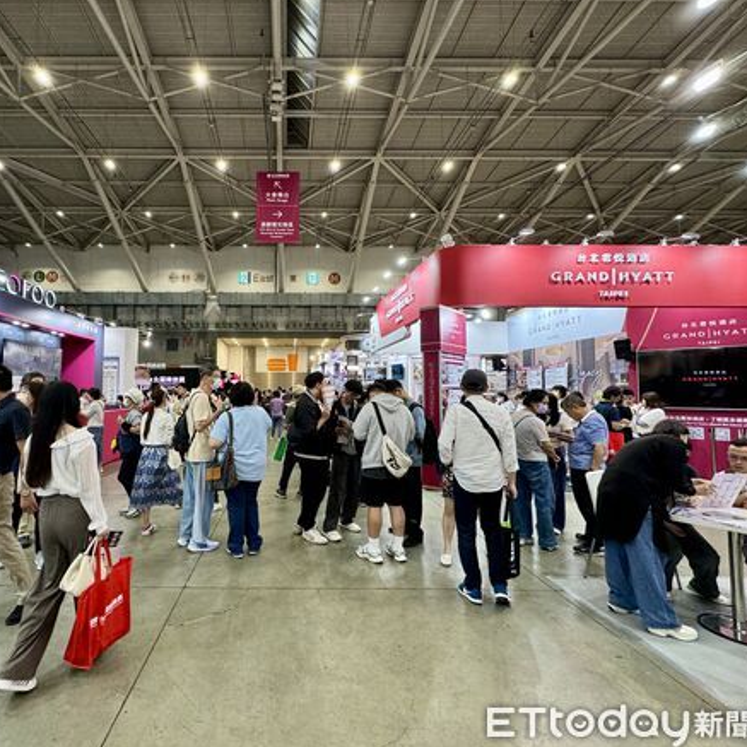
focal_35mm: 17
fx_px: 415
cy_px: 373
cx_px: 285
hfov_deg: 82.6
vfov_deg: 84.0
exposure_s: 1/120
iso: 160
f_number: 2.2
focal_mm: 2.22
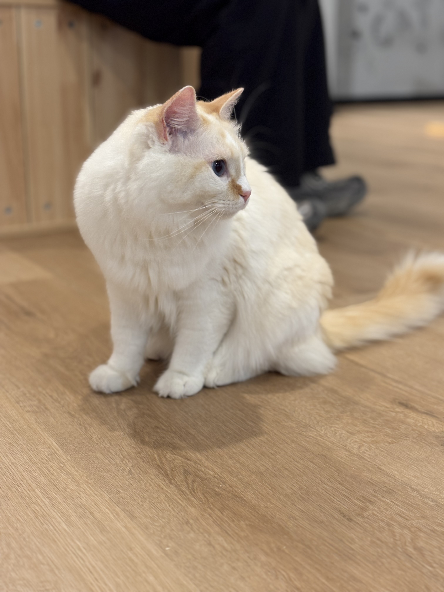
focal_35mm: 52
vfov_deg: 36.8
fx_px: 889
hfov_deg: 28.0
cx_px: 222
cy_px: 296
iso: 125
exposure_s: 1/50
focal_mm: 5.96
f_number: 1.6
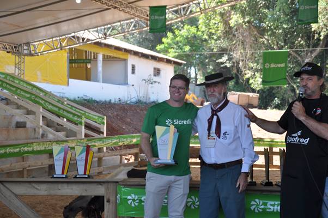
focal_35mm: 78
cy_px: 109
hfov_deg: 26.0
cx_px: 164
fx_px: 710
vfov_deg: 17.5
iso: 200
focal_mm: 52
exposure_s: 1/100
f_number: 5
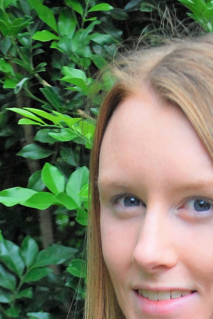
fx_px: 1393
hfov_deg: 8.7
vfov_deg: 12.6
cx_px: 106
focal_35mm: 157
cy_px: 444
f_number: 5.3
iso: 500
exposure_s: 1/500
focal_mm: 36
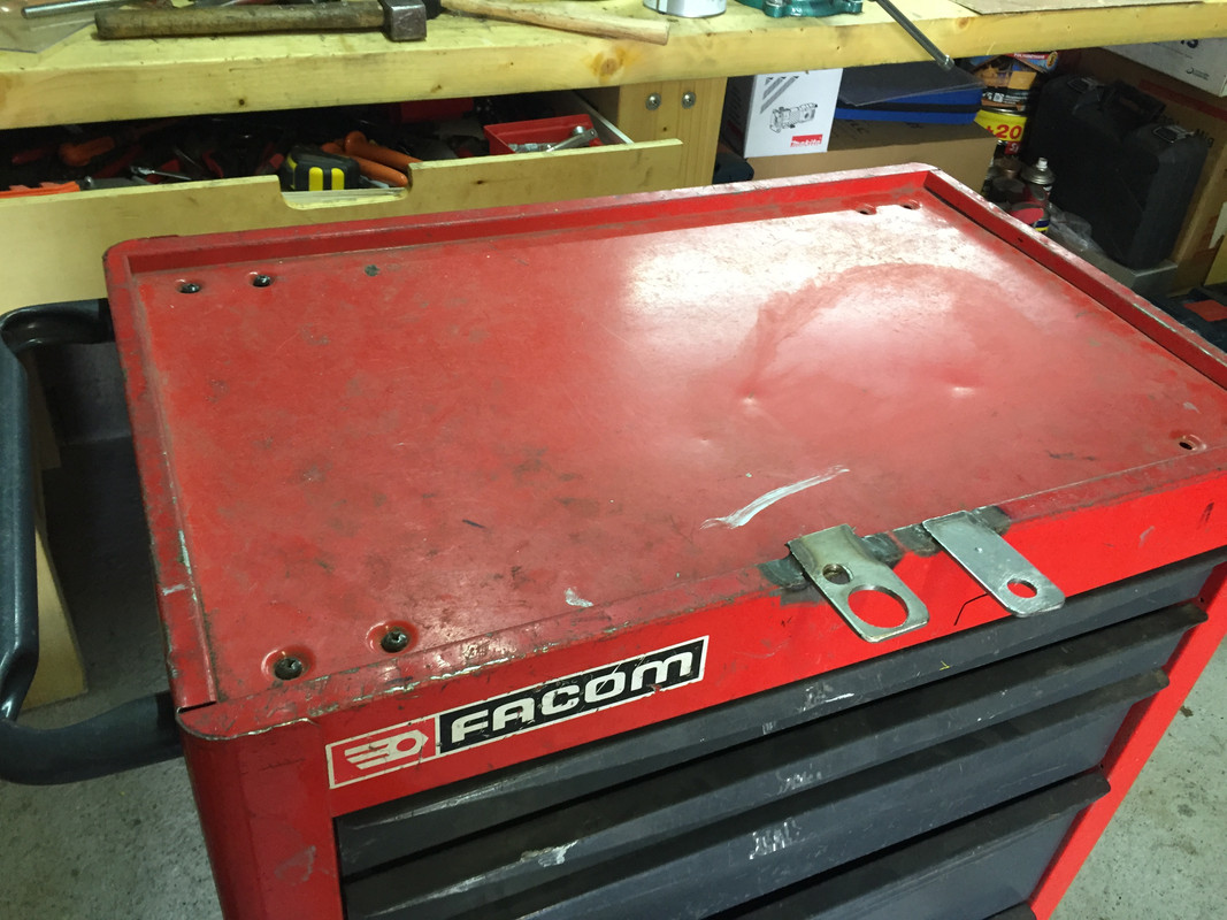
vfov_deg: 48.2
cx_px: 614
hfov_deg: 61.7
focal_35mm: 29
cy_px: 460
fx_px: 1028
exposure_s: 1/33
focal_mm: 4.15
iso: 160
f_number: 2.2
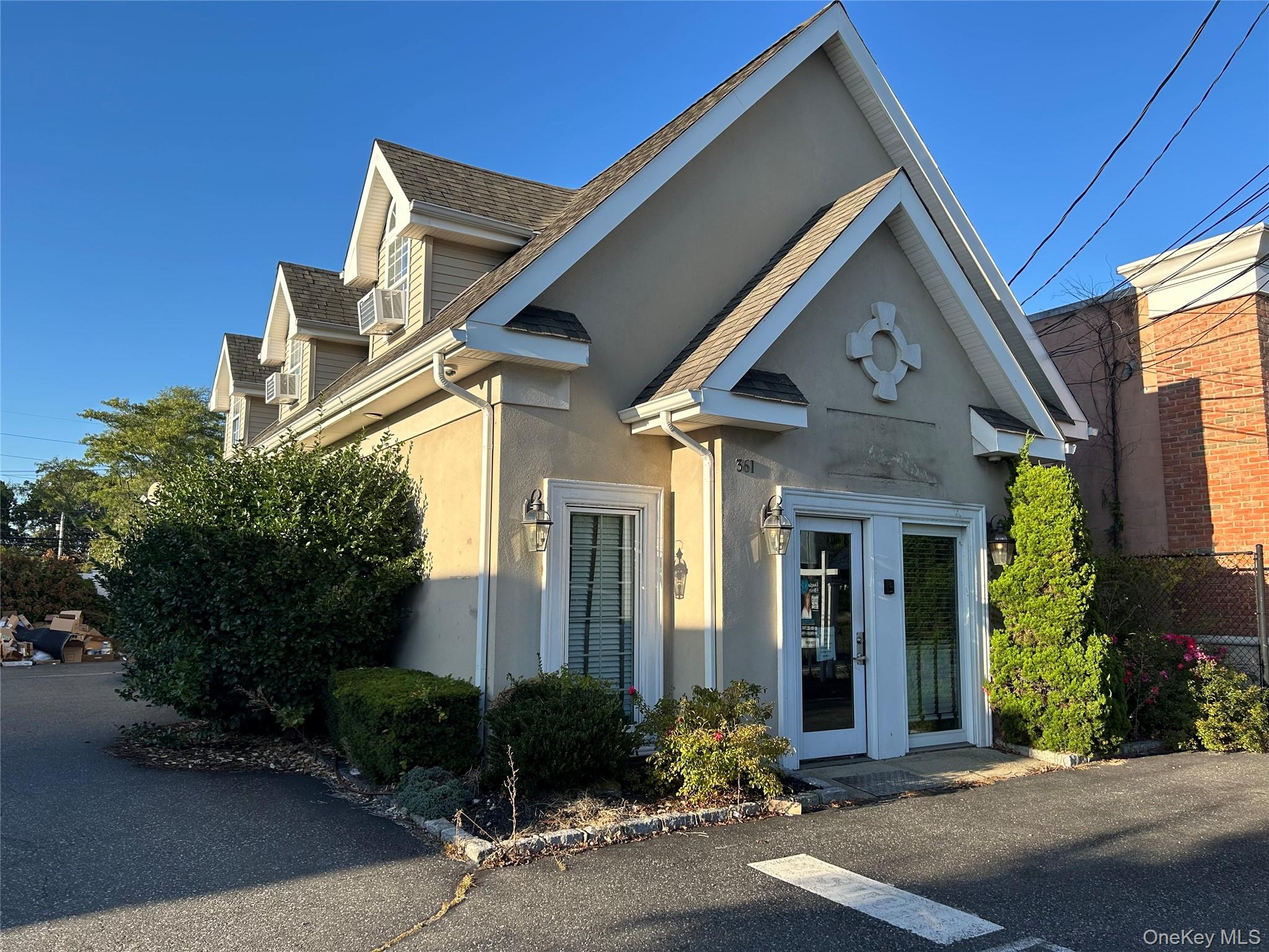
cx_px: 634
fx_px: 953
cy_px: 476
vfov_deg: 53.1
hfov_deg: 67.3
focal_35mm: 26
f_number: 1.5
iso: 50
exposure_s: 1/1724
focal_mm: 5.7
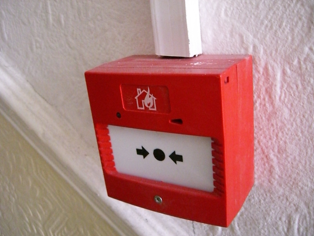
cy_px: 121
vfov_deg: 36.8
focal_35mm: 39
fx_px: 354
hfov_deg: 47.9
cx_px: 157
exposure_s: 1/50
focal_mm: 6.2
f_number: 2.7
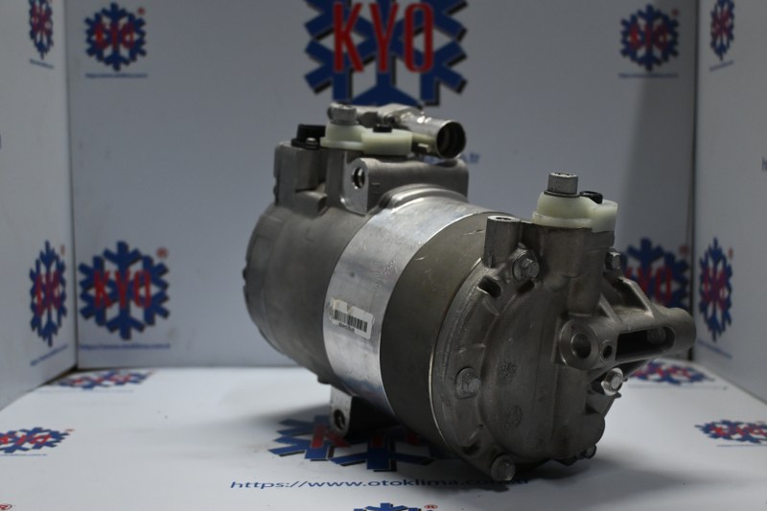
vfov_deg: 31.9
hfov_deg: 46.4
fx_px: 895
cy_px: 256
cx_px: 384
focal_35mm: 42
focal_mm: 28
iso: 800
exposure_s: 1/125
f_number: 4.5
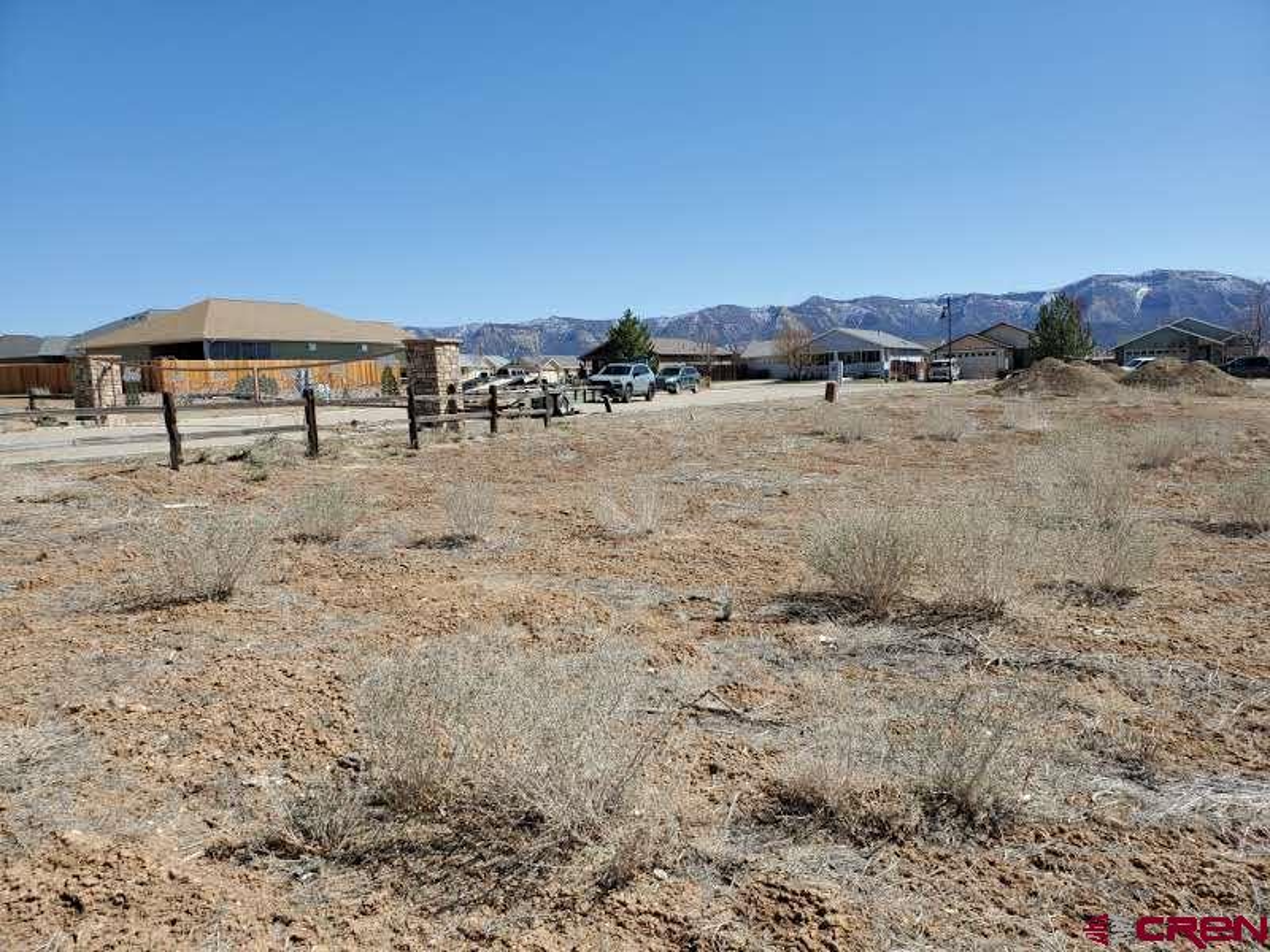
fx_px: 954
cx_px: 635
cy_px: 476
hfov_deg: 67.3
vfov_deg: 53.1
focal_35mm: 26
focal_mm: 4.3
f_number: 2.4
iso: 50
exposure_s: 1/1717
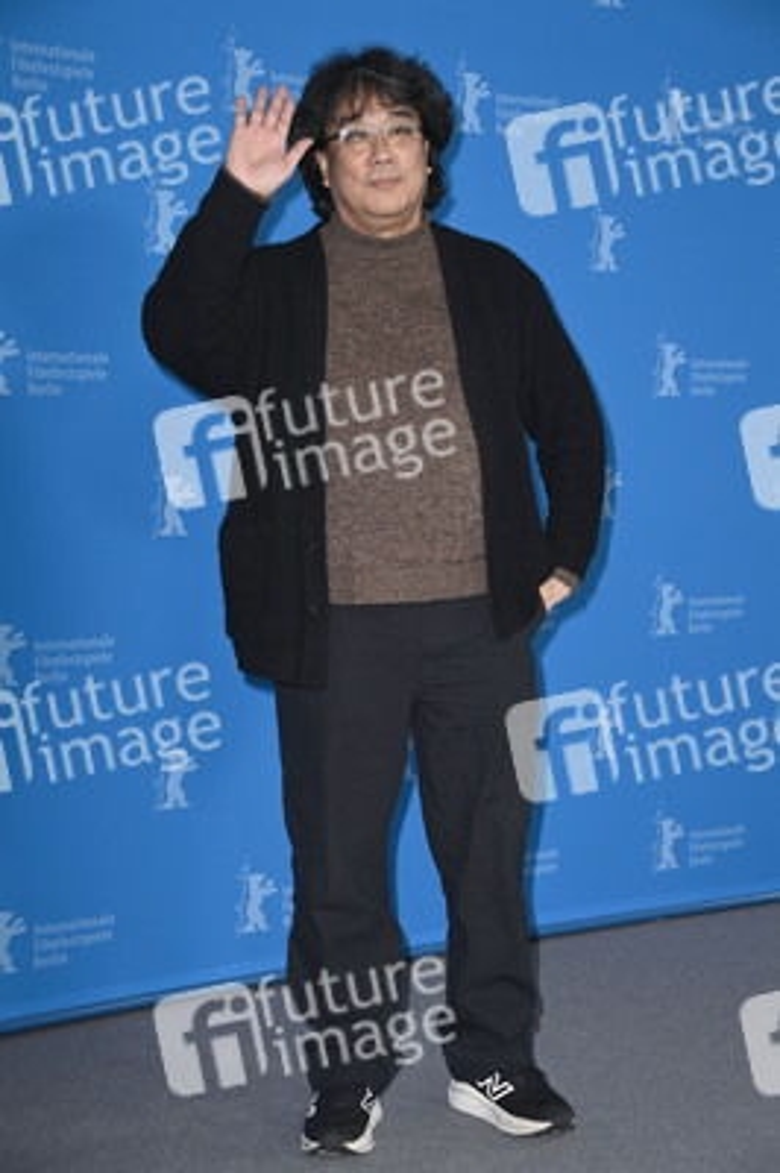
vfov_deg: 29.7
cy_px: 586
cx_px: 390
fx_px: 2214
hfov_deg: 20.0
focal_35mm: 68
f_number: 5.6
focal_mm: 68
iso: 800
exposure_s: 1/250
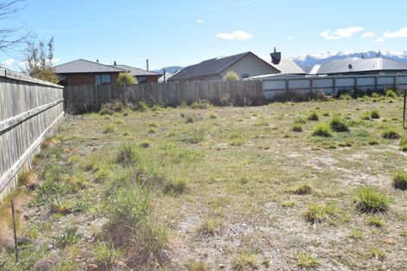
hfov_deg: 64.6
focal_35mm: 28
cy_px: 136
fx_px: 322
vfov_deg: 45.6
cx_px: 204
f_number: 11
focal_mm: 19
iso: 100
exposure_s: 1/200
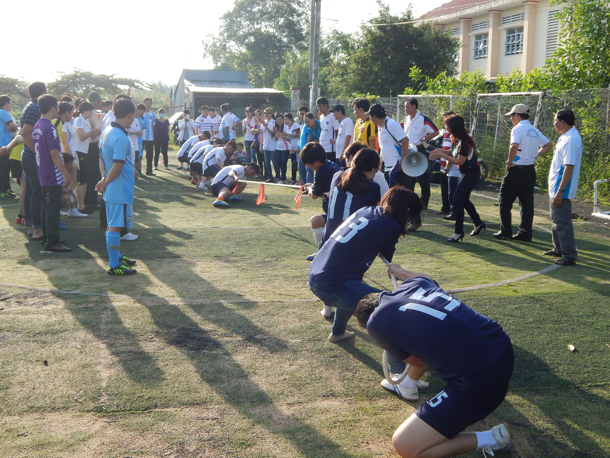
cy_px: 229
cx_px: 305
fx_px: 758
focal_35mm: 43
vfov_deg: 33.6
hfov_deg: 43.9
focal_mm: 7.7
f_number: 3.6
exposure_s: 1/400
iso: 125
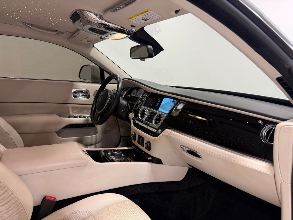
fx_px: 203
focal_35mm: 24
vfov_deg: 56.8
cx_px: 146
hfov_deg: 71.6
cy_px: 110
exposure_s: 1/120
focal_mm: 6.76
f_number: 1.78
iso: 160
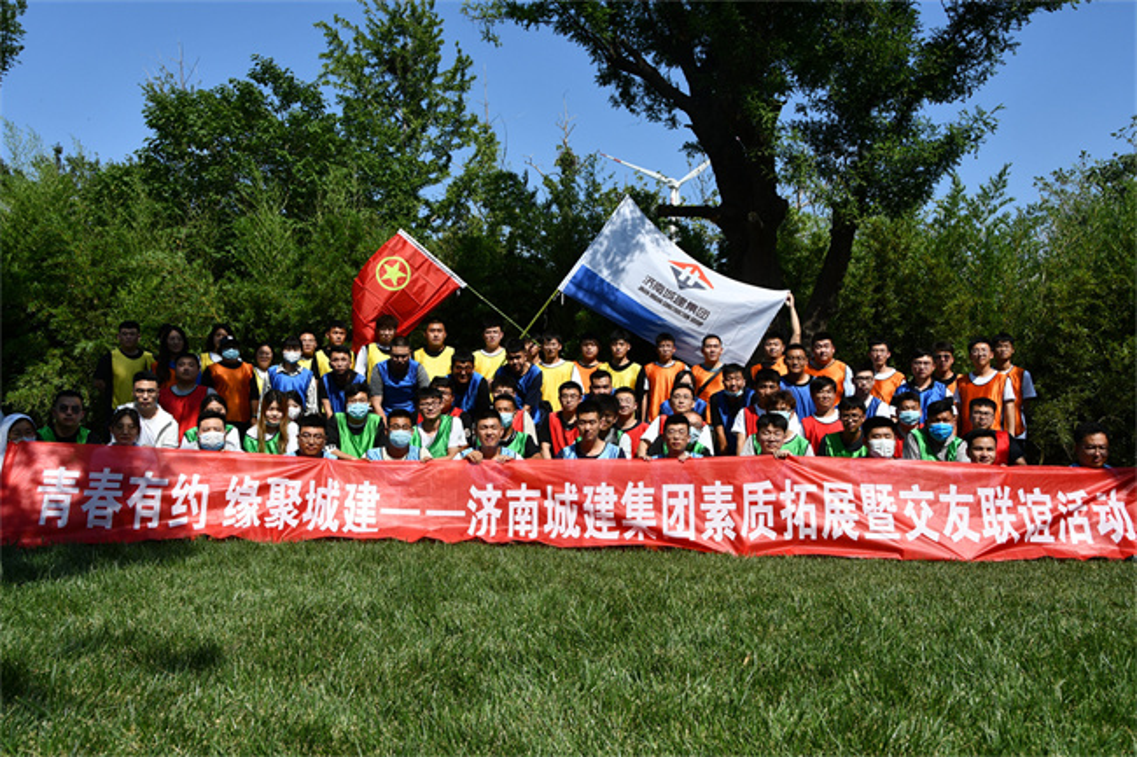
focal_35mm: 30
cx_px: 568
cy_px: 378
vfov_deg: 43.6
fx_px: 947
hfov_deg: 61.9
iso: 100
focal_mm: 20
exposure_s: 1/320
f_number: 9
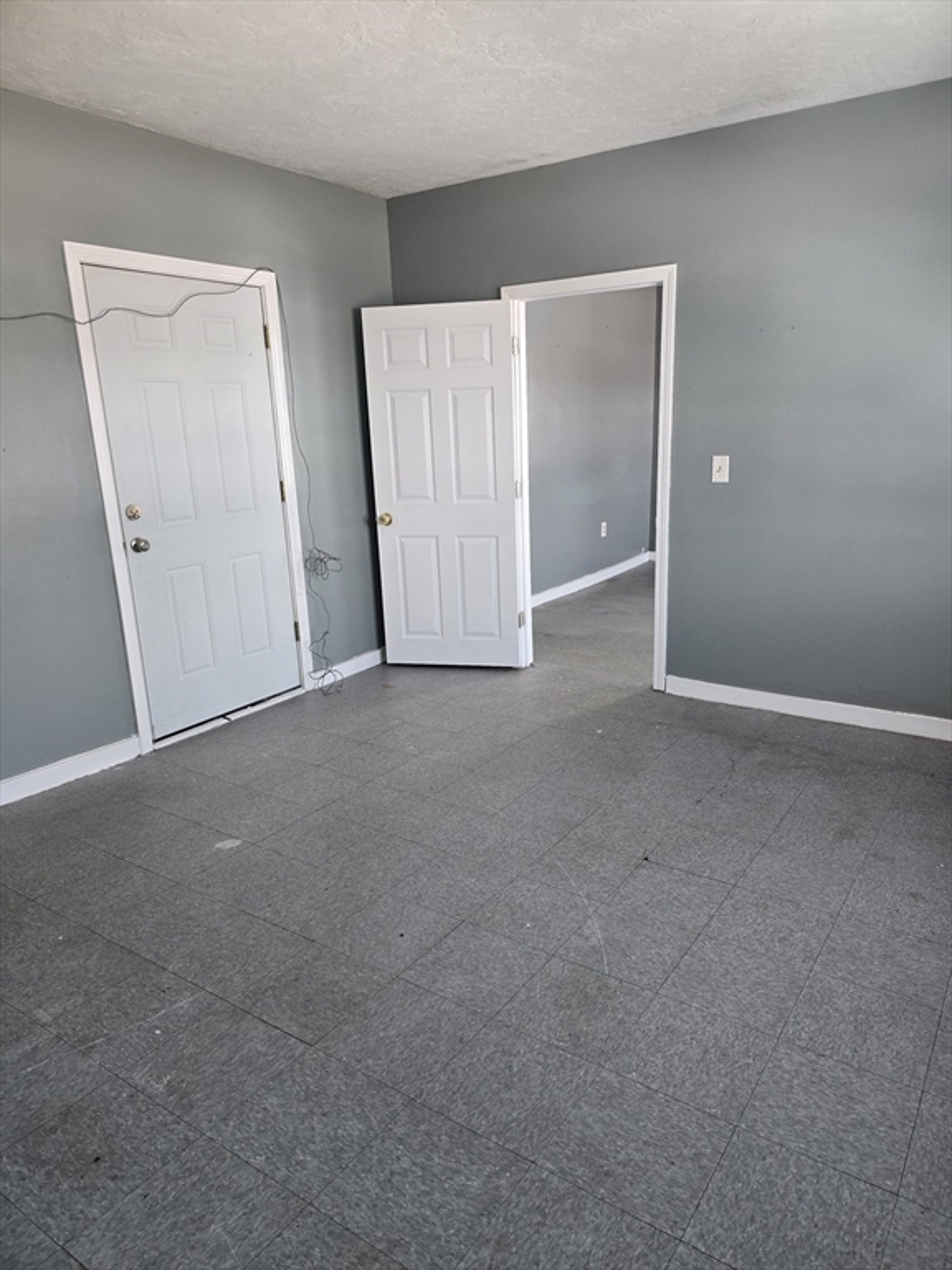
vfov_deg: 73.9
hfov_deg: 58.9
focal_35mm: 23
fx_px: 843
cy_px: 635
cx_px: 476
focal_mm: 6.3
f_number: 1.7
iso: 80
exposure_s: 1/60
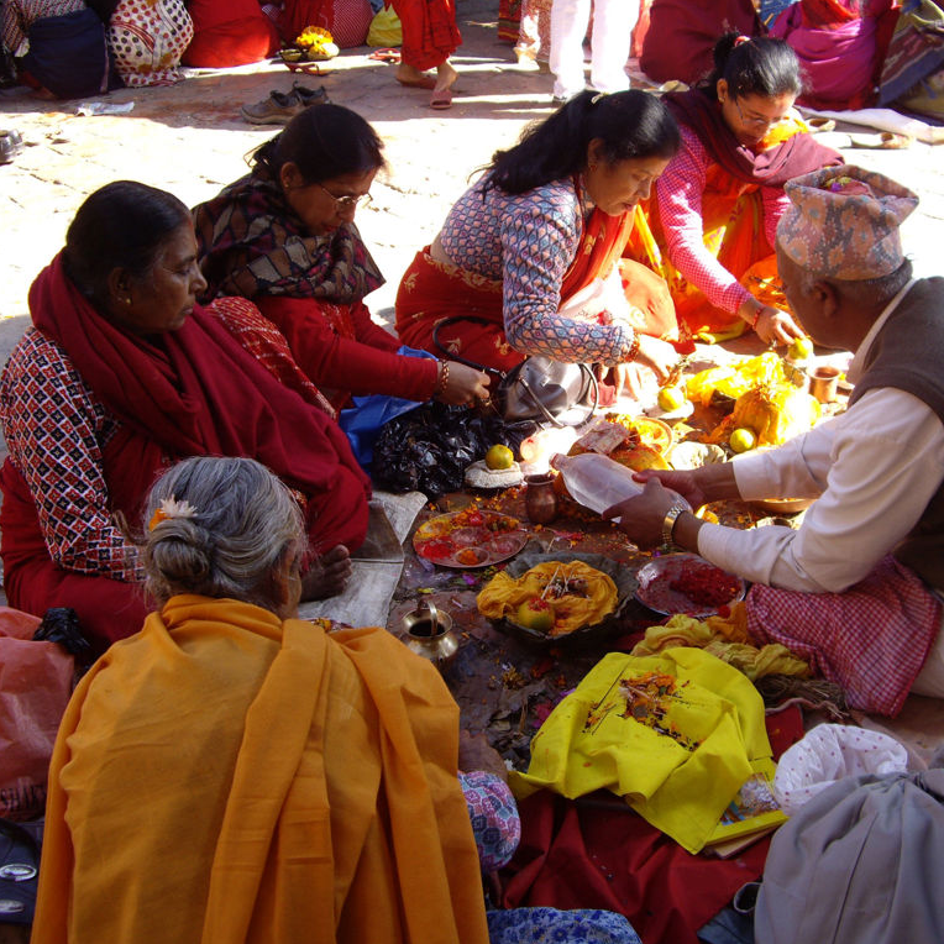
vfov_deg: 37.6
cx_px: 549
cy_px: 472
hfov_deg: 37.5
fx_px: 1388
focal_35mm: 45
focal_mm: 7.9
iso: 100
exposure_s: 1/200
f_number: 2.8
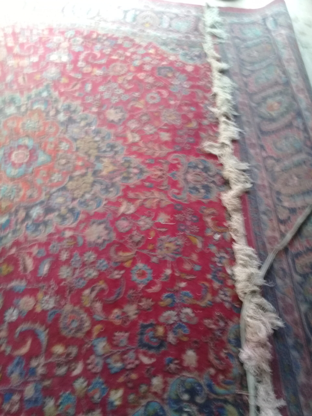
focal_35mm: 31
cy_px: 208
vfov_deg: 58.4
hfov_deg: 45.4
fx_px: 373
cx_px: 156
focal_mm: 3.3
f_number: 2.2
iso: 160
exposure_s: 1/33
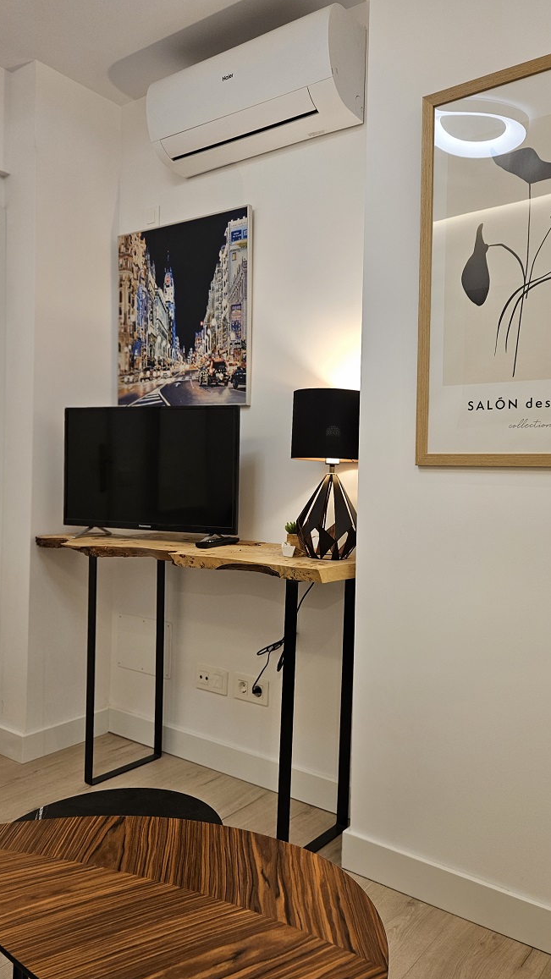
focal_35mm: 26
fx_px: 675
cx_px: 348
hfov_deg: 44.0
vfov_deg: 71.9
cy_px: 490
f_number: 1.8
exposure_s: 1/100
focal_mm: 5.4
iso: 100
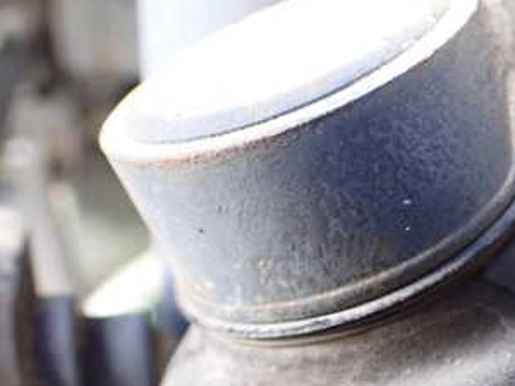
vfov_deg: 24.2
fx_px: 893
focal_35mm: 60
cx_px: 443
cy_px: 273
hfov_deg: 31.0
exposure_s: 1/60
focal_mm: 5.4
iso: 800
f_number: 2.3
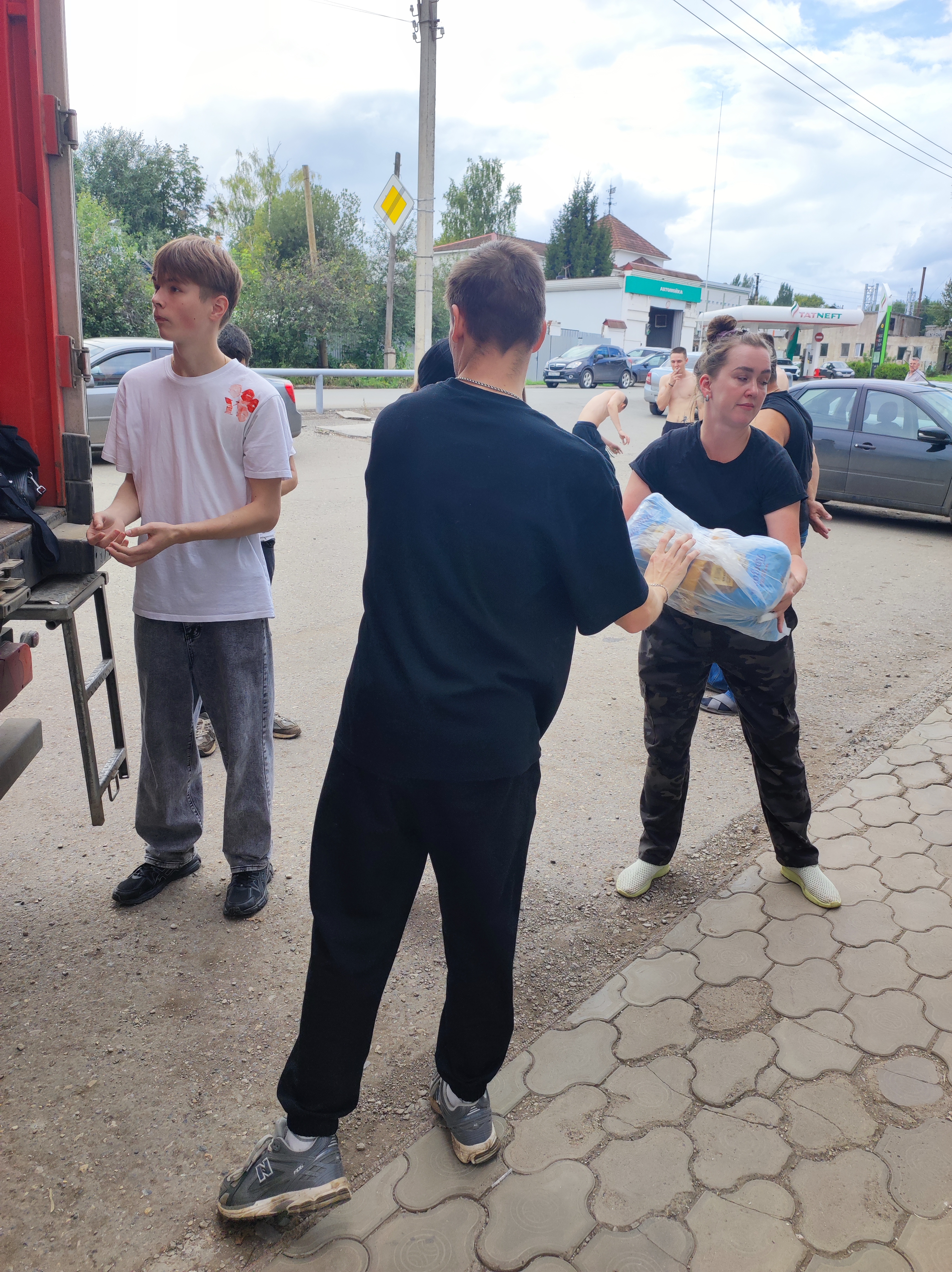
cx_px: 476
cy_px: 636
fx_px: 918
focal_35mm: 25
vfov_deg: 69.4
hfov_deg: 54.8
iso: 50
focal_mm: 4.7
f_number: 1.79
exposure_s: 1/344
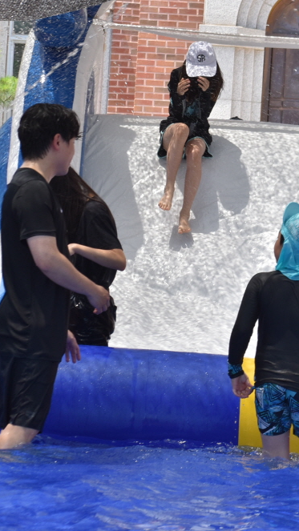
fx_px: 2607
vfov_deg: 11.6
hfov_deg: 6.5
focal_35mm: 185
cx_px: 325
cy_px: 264
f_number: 8
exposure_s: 1/250
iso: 220
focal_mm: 78
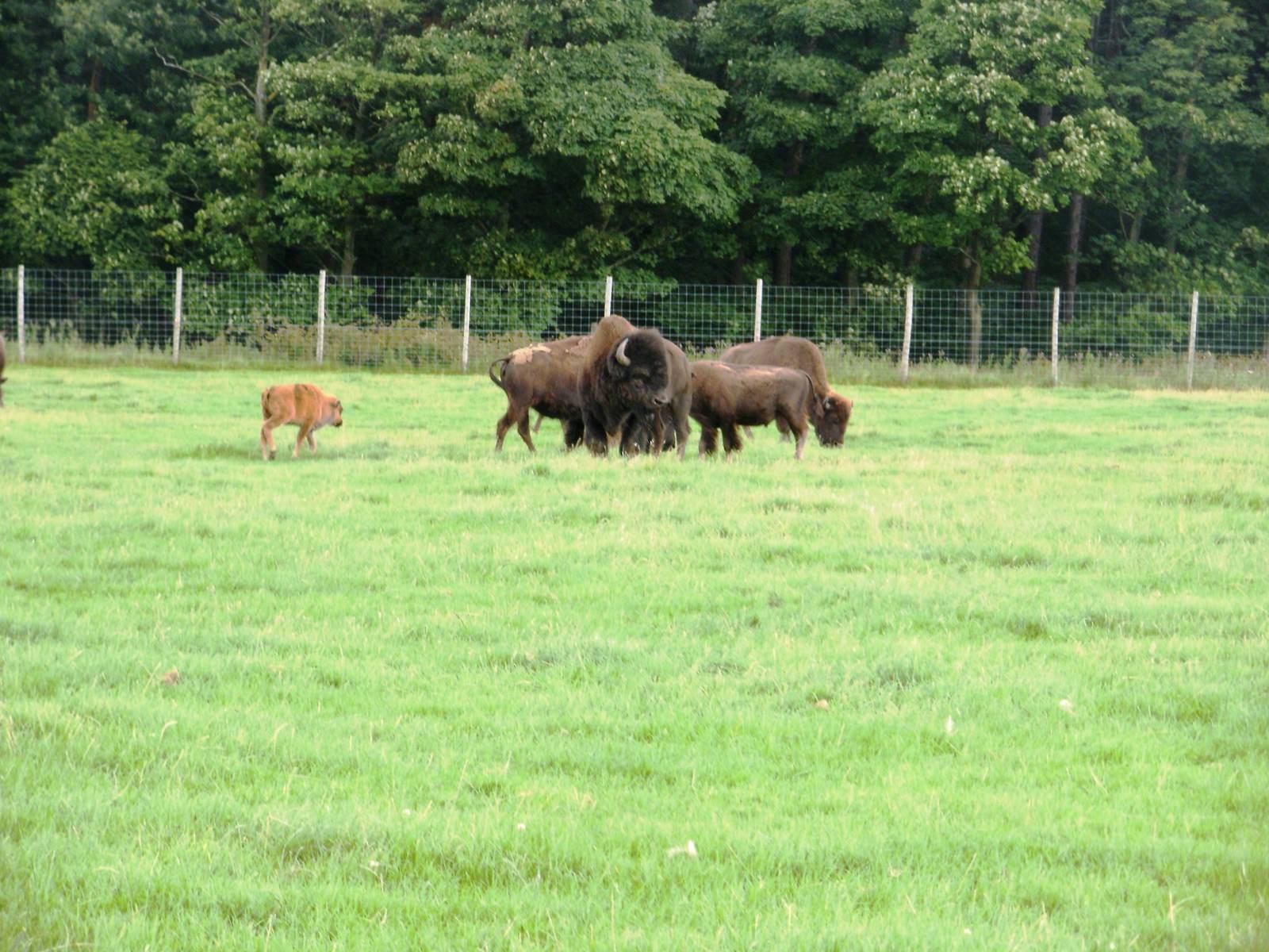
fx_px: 4436
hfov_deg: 16.3
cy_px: 476
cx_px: 634
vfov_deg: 12.2
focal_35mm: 121
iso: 125
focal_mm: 21.2
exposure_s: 1/80
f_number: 5.3
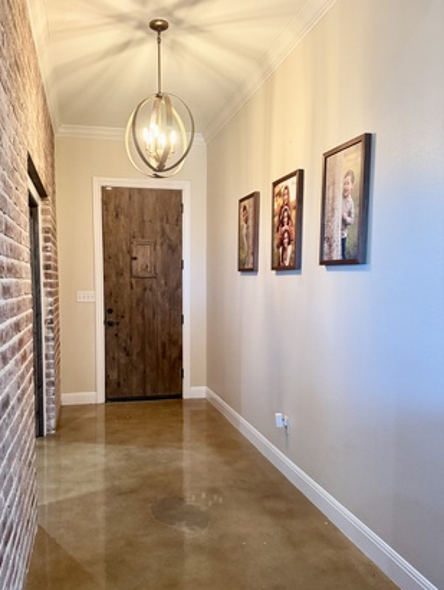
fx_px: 478
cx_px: 187
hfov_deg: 49.6
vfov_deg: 63.3
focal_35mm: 28
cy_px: 316
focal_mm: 6.76
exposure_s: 1/60
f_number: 1.78
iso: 320
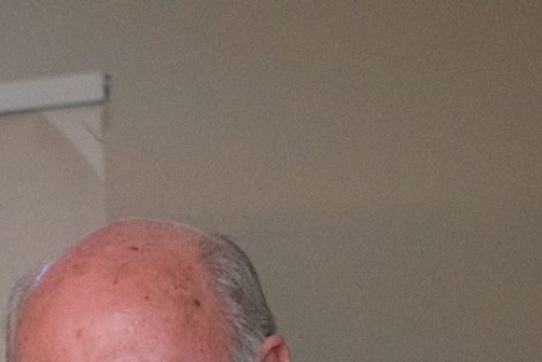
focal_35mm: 775
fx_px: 11667
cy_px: 481
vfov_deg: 1.8
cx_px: -38
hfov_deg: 2.7
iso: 6400
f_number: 6.3
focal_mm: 194
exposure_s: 1/125
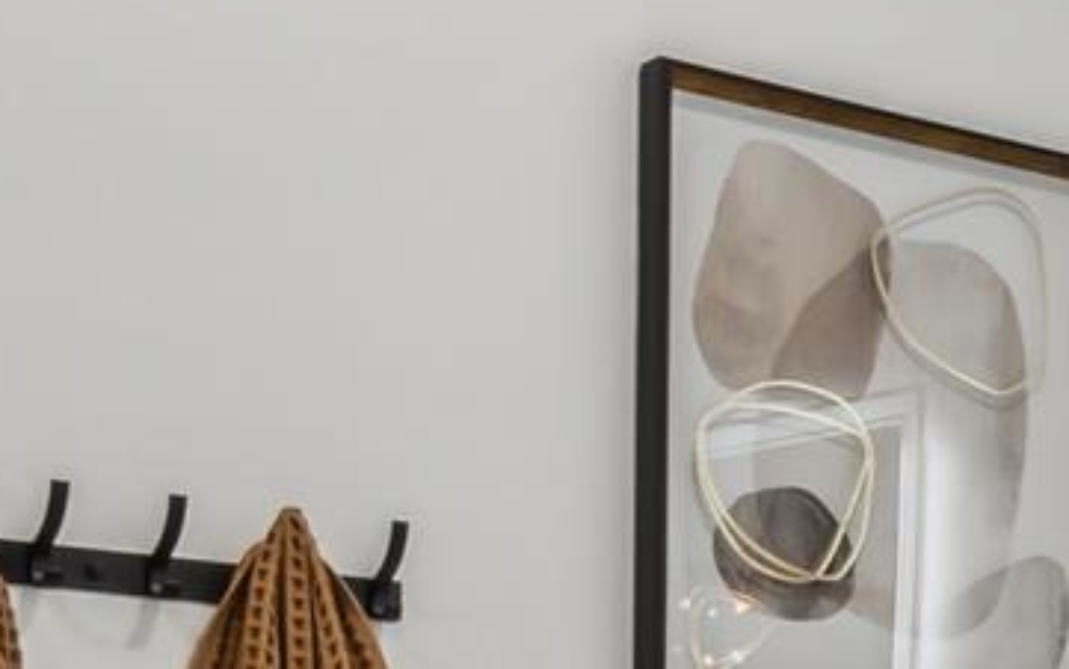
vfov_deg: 11.6
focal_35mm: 104
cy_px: 1227
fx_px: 3031
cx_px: 2443
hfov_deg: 14.5
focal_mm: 12
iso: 250
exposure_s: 1/20
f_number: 9
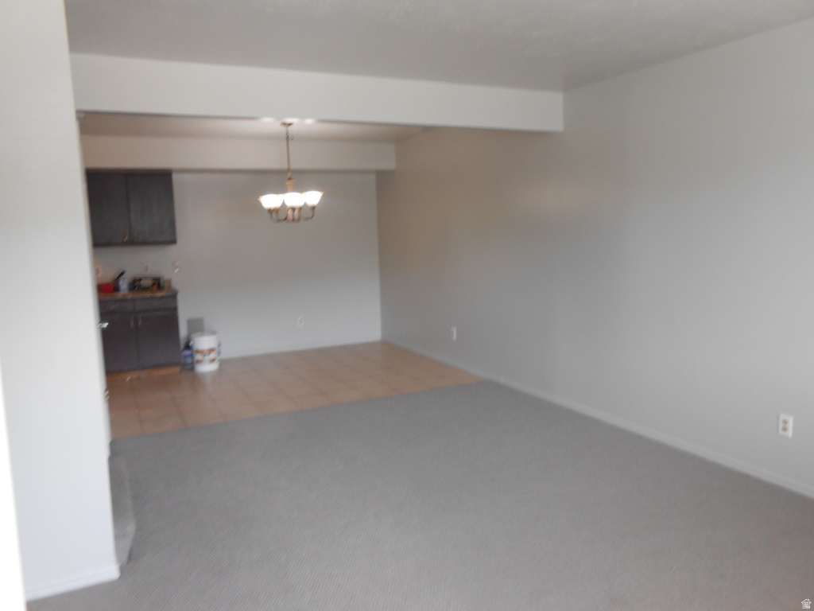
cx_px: 407
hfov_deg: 67.3
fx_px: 611
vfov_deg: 53.1
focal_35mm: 26
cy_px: 306
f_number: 3.5
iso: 125
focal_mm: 4.6
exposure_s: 1/30
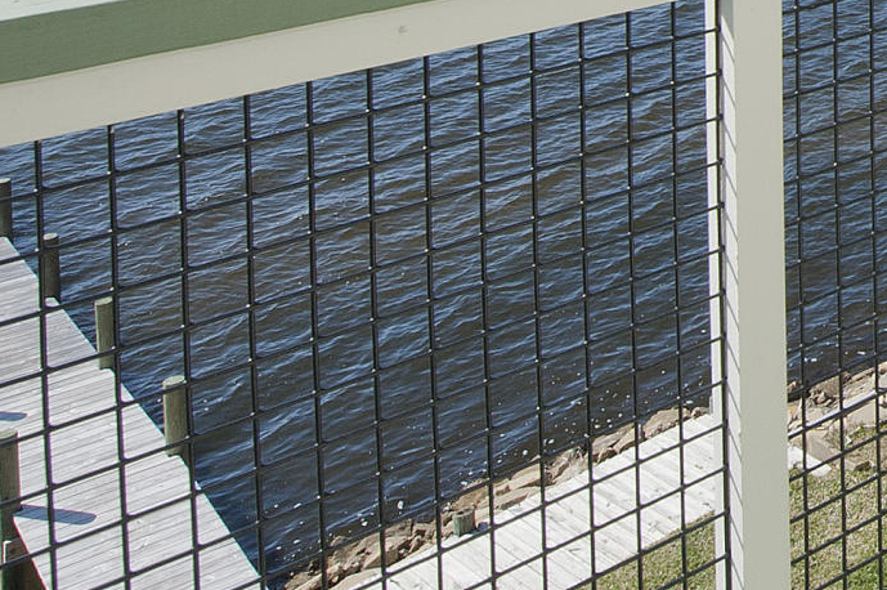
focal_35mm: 61
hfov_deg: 24.6
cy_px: -431
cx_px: 1363
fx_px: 1502
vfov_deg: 18.2
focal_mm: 14
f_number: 14
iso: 320
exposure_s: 1/250
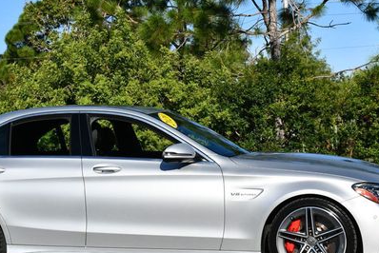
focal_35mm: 103
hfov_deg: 19.8
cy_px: 121
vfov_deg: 13.3
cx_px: 148
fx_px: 1085
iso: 100
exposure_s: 1/400
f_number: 10
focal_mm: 32
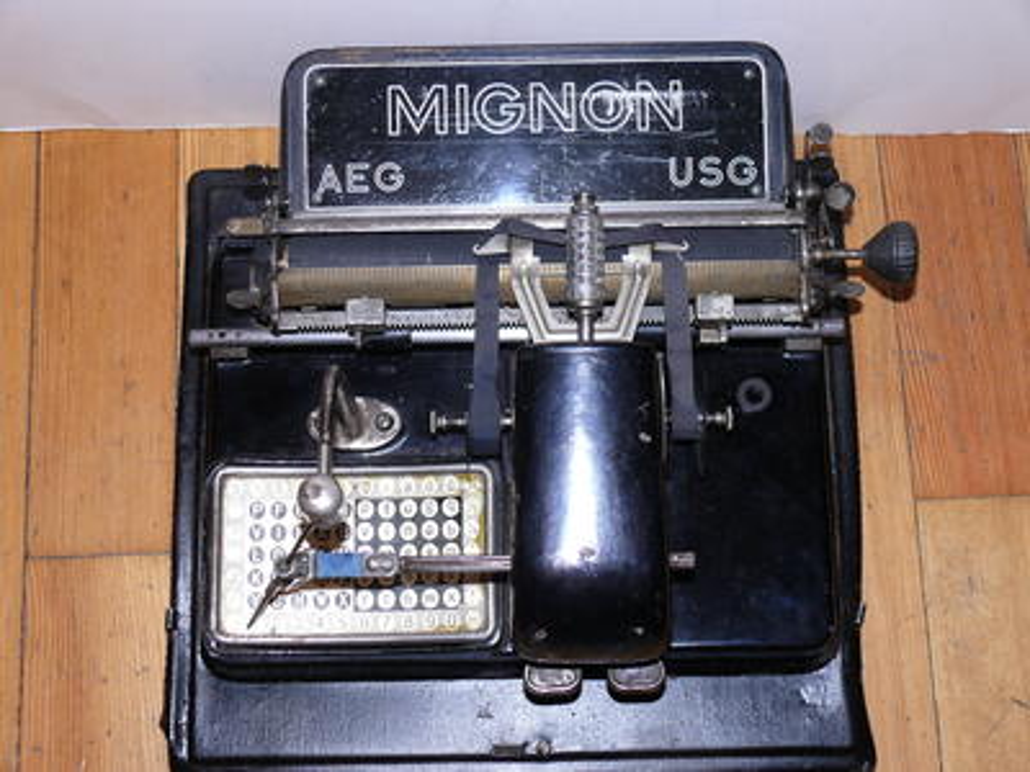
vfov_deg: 26.1
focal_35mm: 56
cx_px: 515
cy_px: 386
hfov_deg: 34.3
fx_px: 1666
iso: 100
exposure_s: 1/30
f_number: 3.2
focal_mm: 11.9
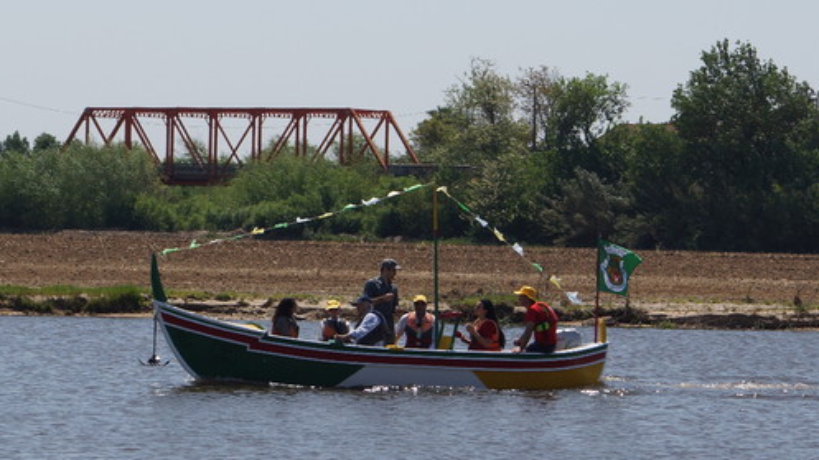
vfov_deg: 7.0
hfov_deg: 12.4
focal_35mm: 174
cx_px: 409
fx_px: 3777
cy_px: 222
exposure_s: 1/400
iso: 100
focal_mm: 55
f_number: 9
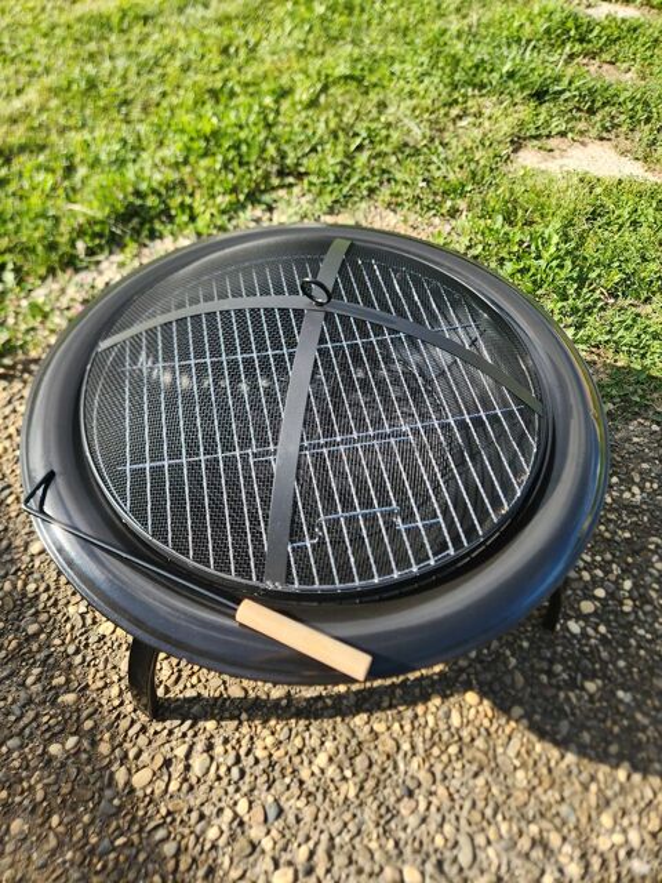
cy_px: 442
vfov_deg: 73.9
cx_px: 331
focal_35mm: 23
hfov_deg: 58.9
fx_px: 586
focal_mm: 5.4
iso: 20
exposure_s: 1/542
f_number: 1.8
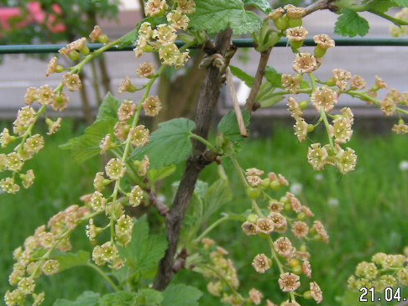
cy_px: 132
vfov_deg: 29.1
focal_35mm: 50
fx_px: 590
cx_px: 220
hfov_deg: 38.1
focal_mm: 5.8
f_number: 3.5
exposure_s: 1/60
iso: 50
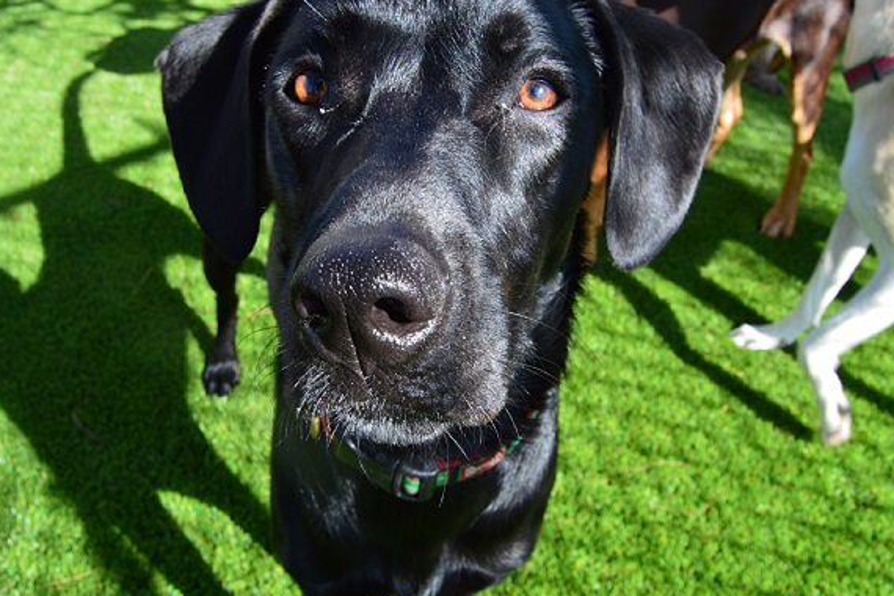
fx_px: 795
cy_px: 279
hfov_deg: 58.7
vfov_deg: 41.1
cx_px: 419
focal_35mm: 32
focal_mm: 18
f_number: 9
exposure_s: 1/160
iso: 400
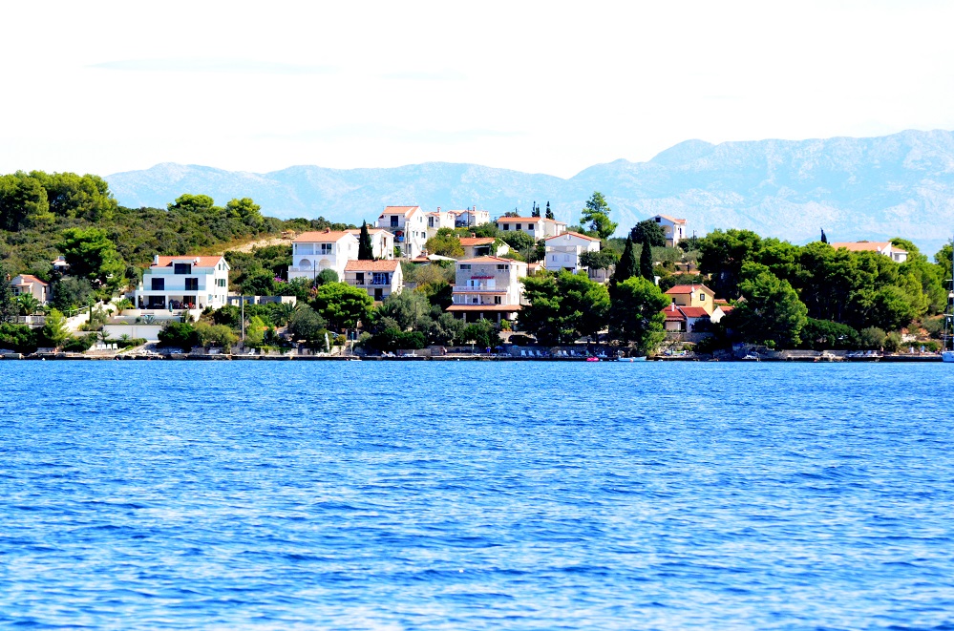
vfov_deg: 7.8
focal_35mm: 174
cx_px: 477
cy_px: 316
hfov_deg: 11.8
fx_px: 4600
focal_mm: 116
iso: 2500
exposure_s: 1/8000
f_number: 4.8
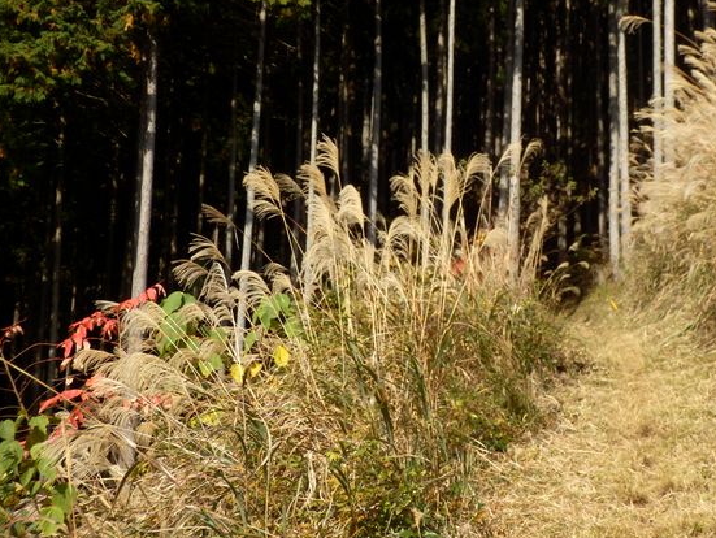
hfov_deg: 26.1
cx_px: 492
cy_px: 186
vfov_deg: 19.9
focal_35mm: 74
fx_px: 1532
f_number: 4.4
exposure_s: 1/640
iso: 80
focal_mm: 9.1
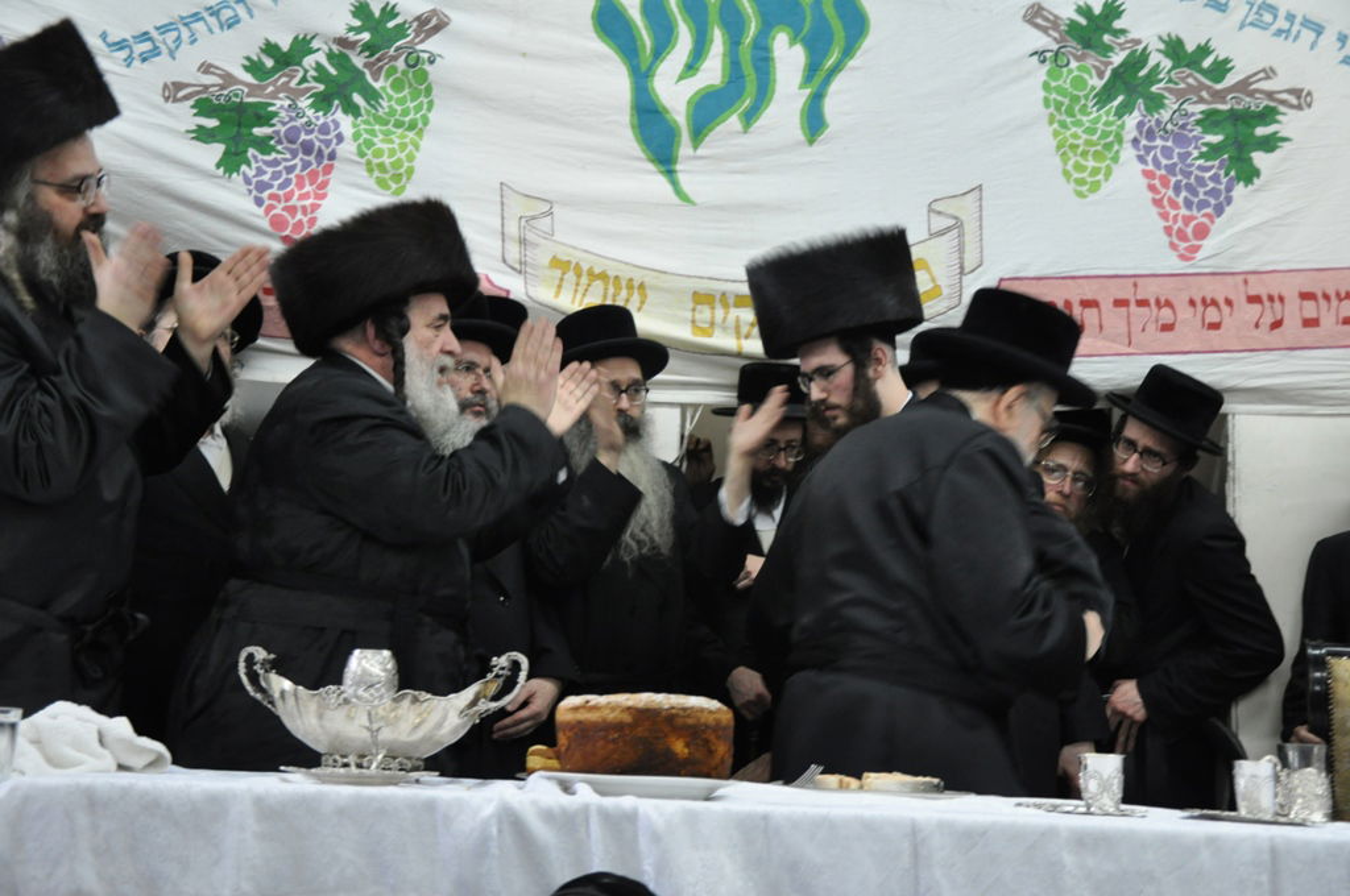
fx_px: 1910
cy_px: 448
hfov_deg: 38.9
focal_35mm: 51
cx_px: 675
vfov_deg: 26.4
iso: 1100
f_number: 4.2
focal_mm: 34
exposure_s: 1/30
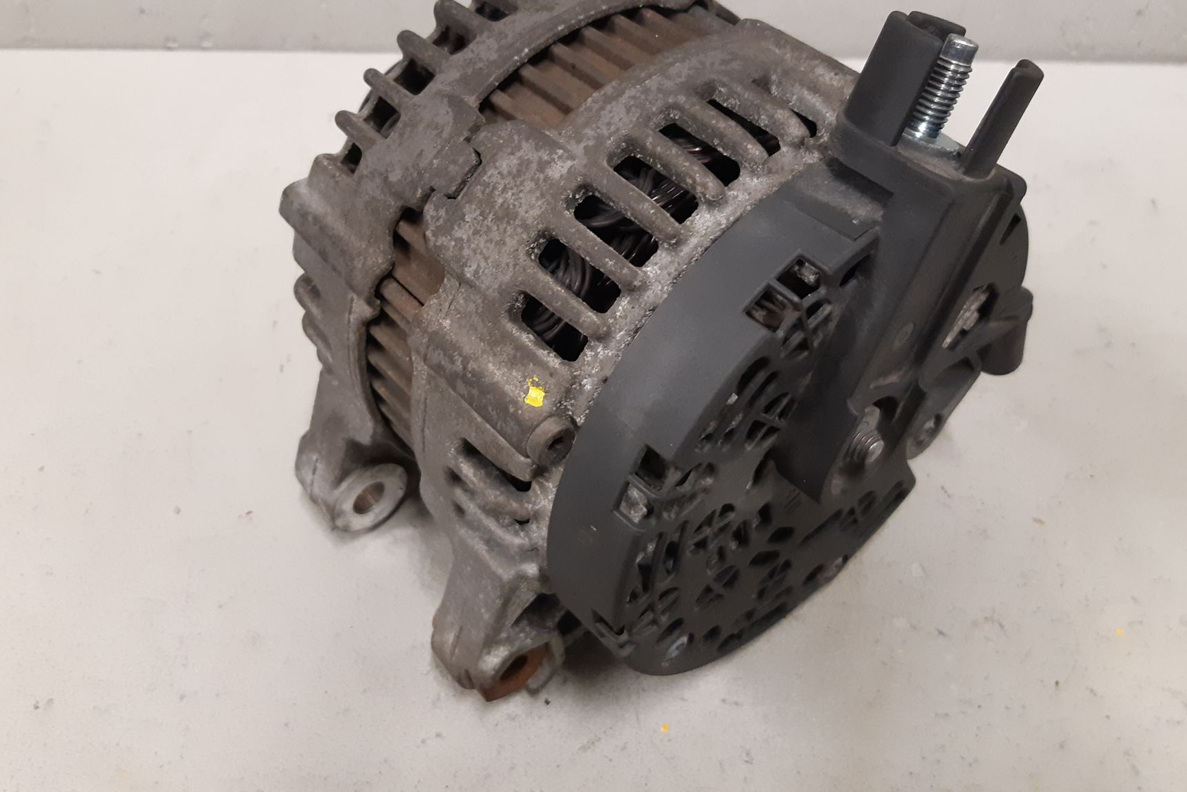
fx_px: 1055
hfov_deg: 58.7
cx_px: 555
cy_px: 331
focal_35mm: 32
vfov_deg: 41.0
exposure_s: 1/50
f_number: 1.7
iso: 250
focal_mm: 3.93
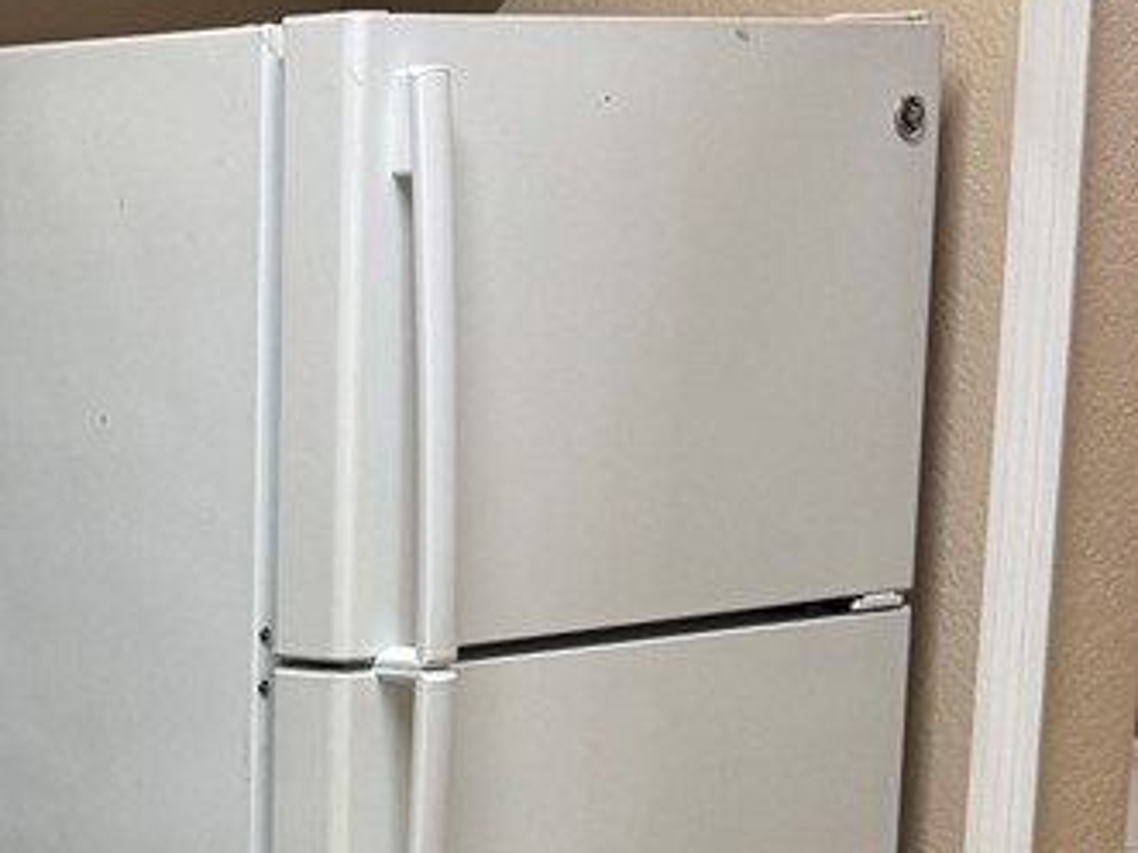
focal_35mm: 116
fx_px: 3812
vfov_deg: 12.2
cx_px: -193
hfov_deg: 16.3
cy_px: 1245
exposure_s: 1/60
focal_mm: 6.76
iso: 160
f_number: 1.78
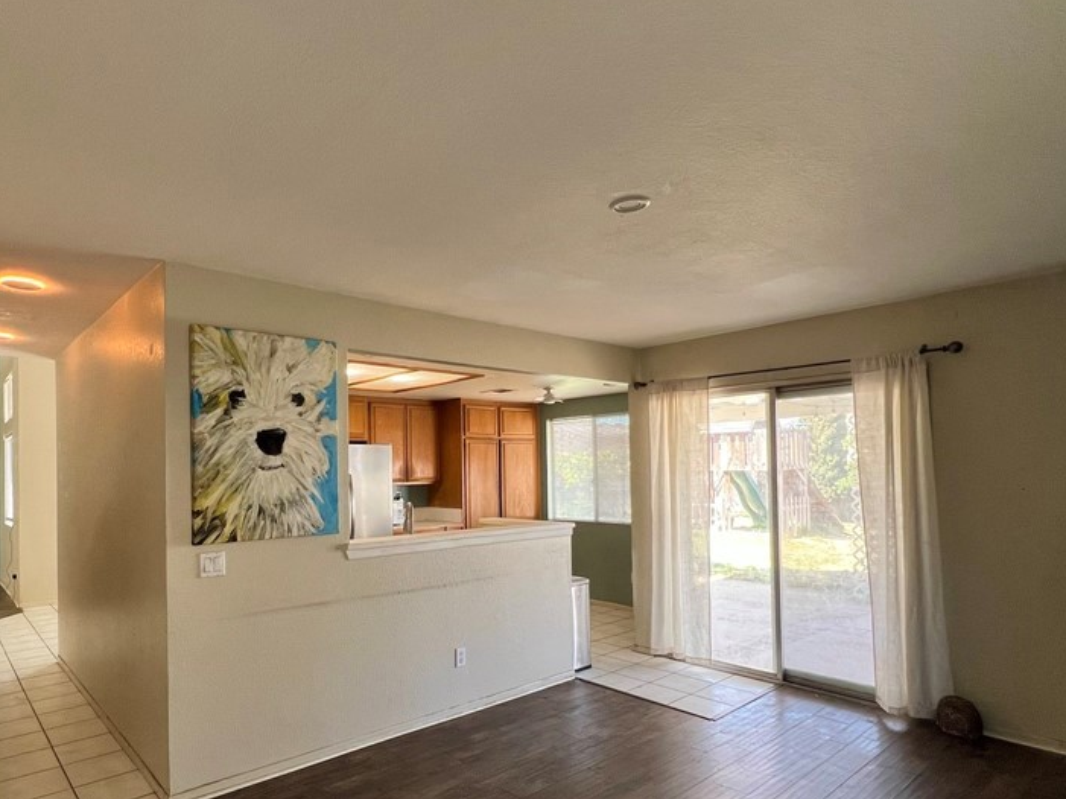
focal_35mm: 19
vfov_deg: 67.2
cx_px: 423
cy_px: 516
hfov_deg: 83.6
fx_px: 585
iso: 125
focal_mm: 1.57
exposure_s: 1/99
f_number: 1.8
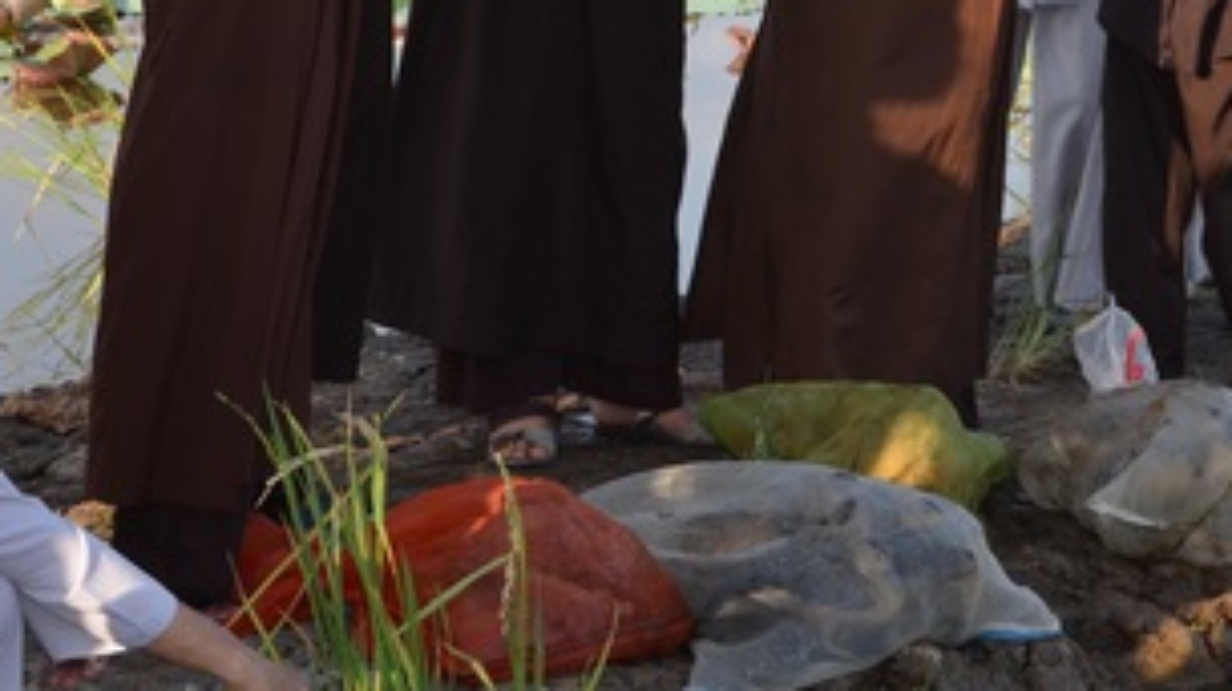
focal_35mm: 117
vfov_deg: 10.2
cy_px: -139
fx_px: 3823
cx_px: 743
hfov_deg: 18.3
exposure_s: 1/250
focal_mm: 35
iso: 250
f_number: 9
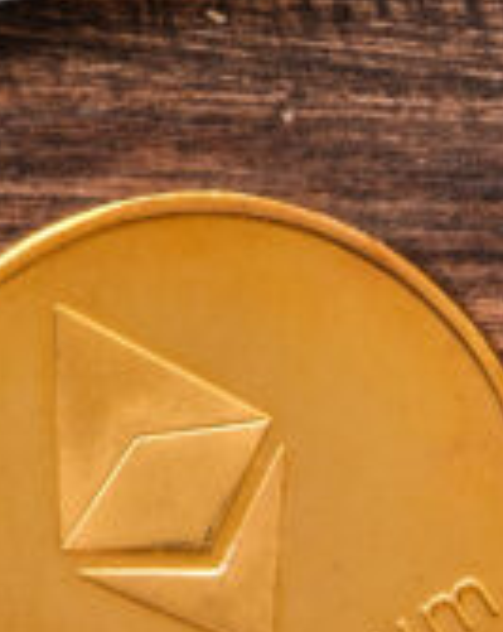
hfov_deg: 3.2
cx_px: 1210
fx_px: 8938
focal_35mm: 479
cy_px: 607
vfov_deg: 4.0
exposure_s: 1/55
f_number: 6.4
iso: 800
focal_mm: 55
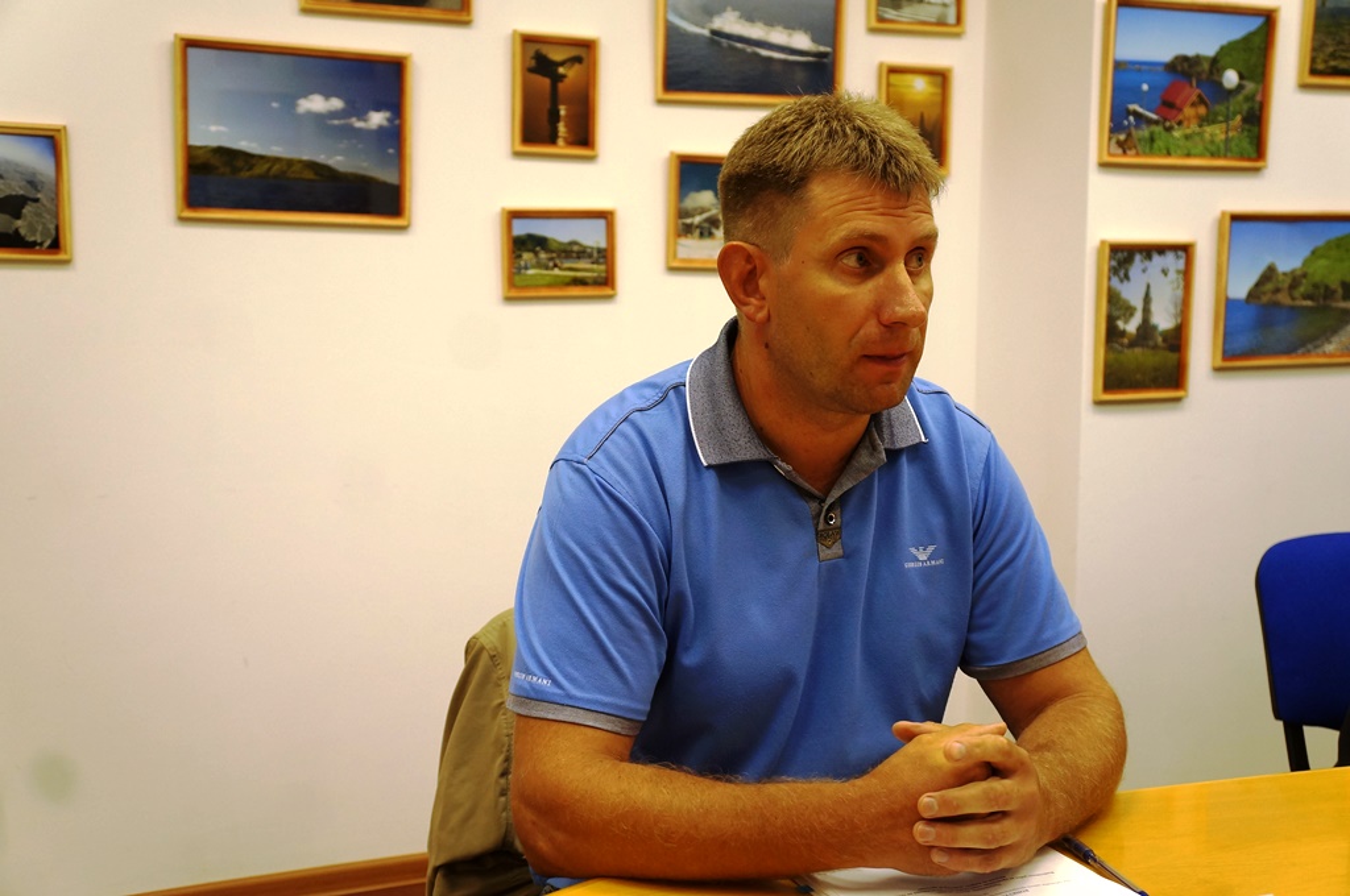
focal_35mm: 39
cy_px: 448
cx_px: 675
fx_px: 1461
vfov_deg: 34.1
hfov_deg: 49.6
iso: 500
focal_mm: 26
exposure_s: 1/160
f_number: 4
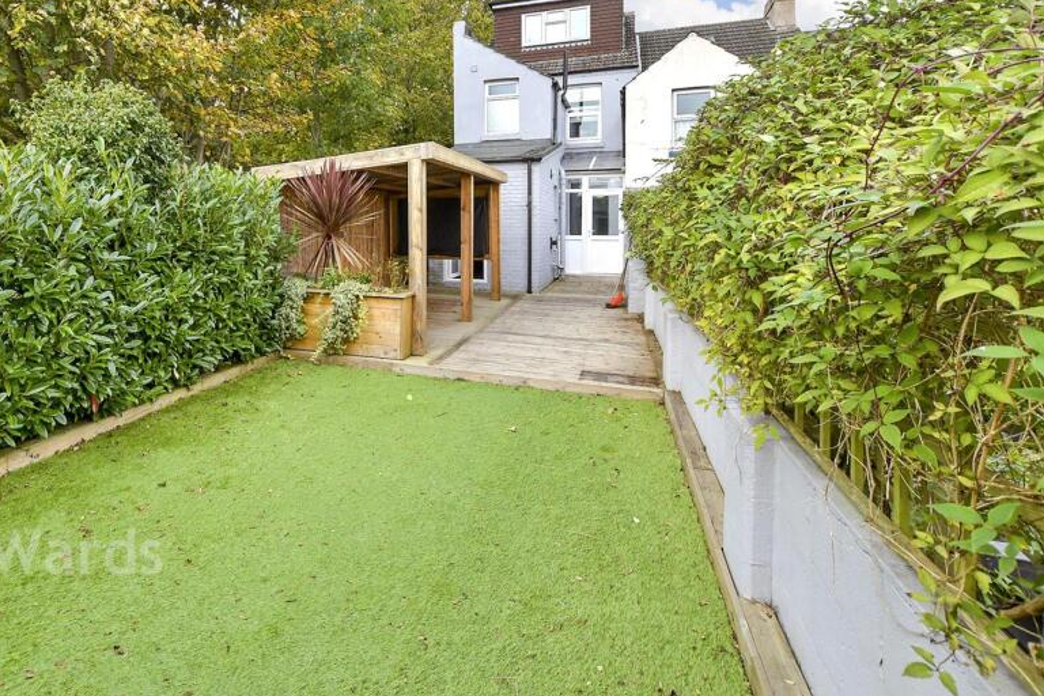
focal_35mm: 20
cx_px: 379
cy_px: 234
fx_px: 580
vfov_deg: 60.5
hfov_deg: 82.1
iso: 160
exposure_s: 1/125
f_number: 6.3
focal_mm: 10
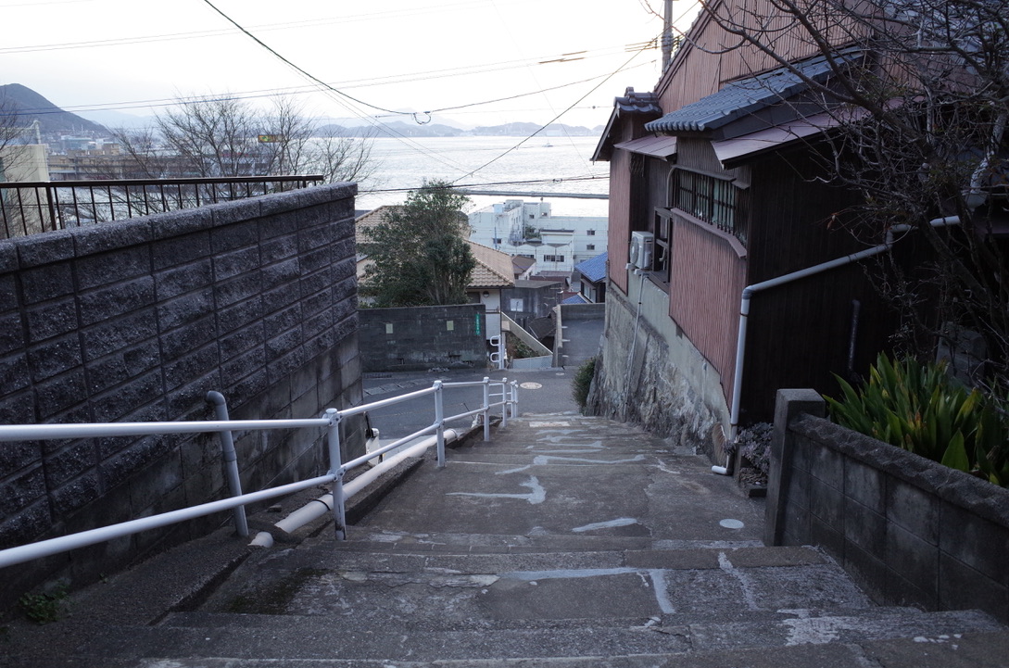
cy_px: 334
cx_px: 504
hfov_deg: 65.6
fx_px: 783
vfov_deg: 46.2
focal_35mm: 28
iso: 800
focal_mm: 18.3
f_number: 4.5
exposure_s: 1/125
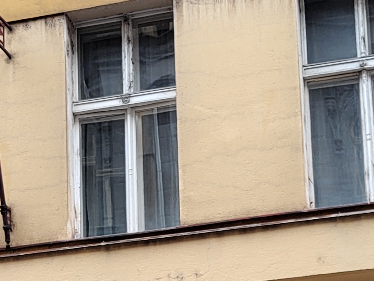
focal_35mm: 110
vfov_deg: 12.9
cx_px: 148
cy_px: 388
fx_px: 1188
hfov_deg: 17.9
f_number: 1.8
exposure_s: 1/100
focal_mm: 5.56
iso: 105
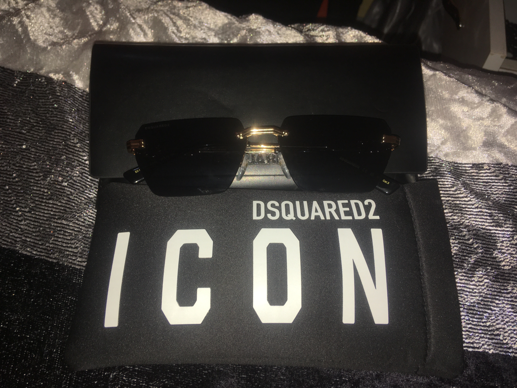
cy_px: 194
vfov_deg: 48.2
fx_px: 433
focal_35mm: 29
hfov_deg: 61.7
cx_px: 258
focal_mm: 4.15
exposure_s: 1/47
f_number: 2.2
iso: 25
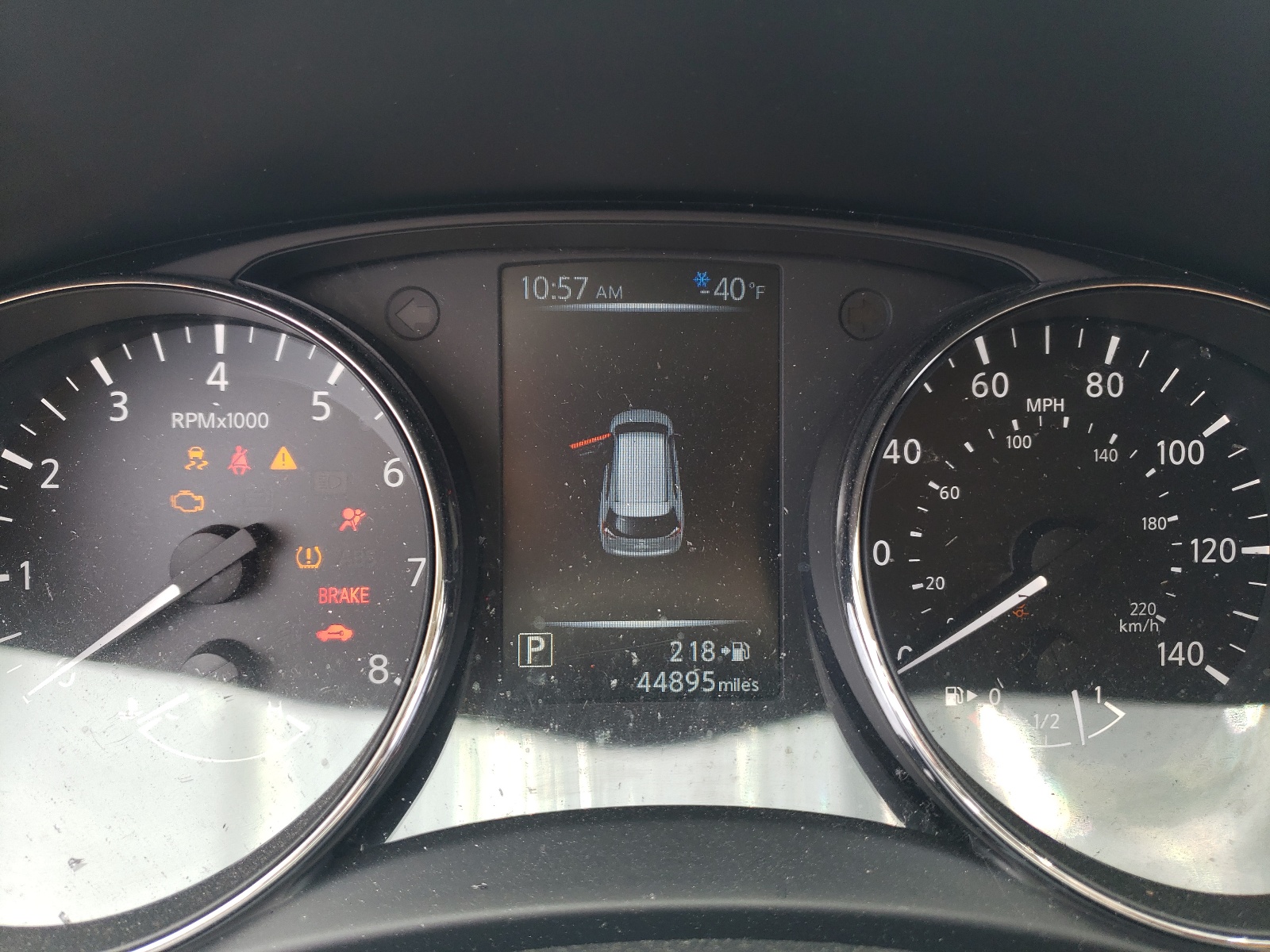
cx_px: 635
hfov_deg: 67.3
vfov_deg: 53.1
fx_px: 954
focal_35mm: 26
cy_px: 476
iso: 50
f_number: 1.5
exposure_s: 1/120
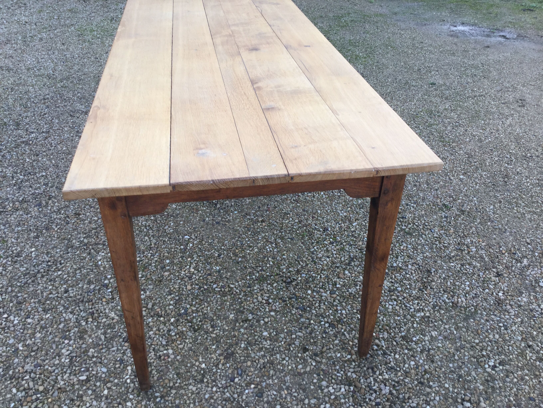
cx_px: 272
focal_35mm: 31
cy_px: 204
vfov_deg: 45.4
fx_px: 486
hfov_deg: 58.4
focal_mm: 3.3
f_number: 2.4
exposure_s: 1/100
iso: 25
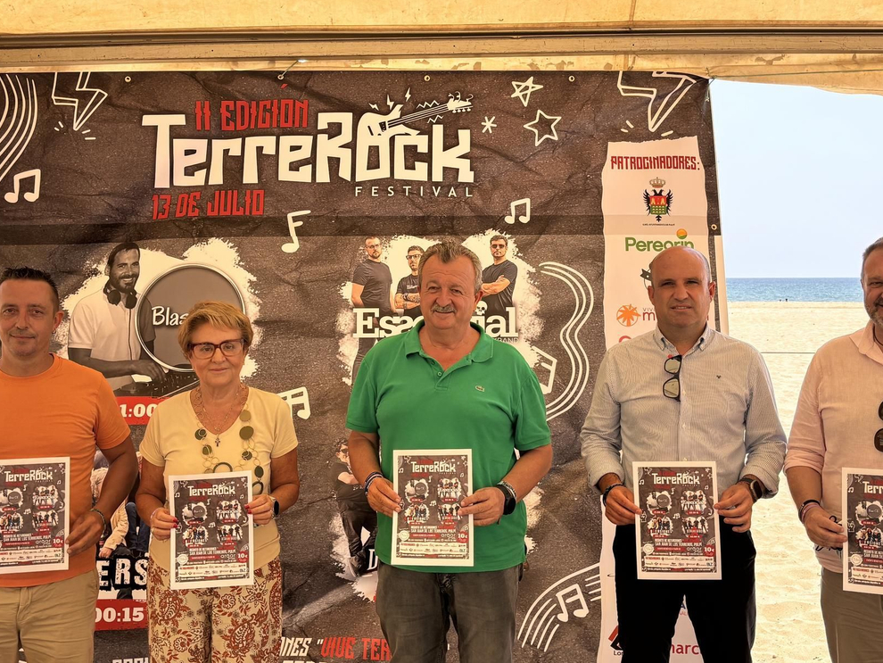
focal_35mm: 42
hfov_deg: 44.8
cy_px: 286
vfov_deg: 34.3
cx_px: 435
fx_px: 1072
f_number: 1.6
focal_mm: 5.96
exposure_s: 1/1783
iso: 50
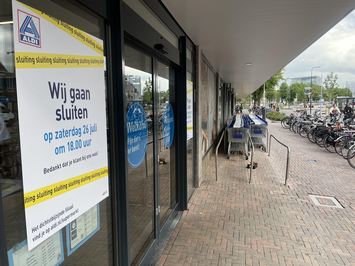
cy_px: 133
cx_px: 178
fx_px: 267
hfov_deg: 67.3
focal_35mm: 26
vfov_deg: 53.1
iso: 50
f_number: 1.6
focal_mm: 5.1
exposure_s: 1/454
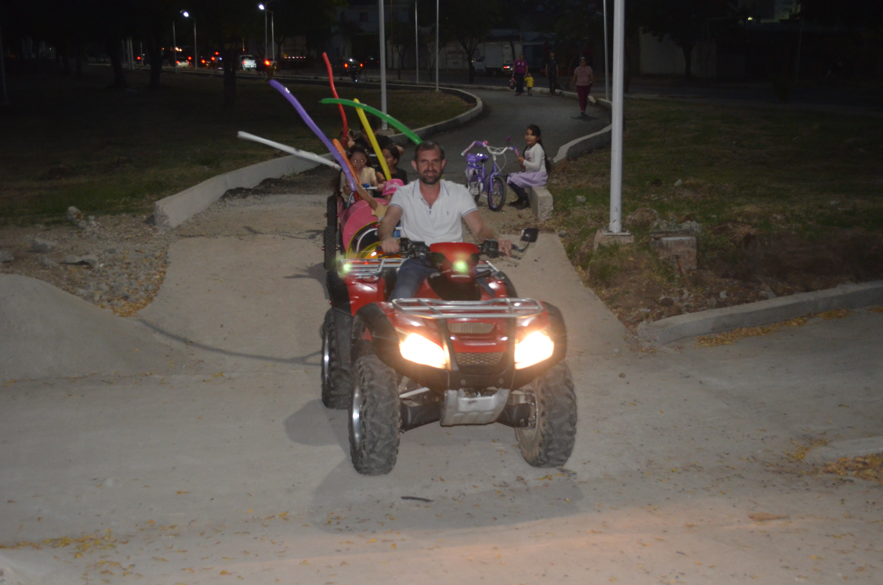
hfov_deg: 41.2
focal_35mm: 48
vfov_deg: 28.0
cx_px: 442
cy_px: 292
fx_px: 1175
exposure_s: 1/60
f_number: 4.8
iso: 2000
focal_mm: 32
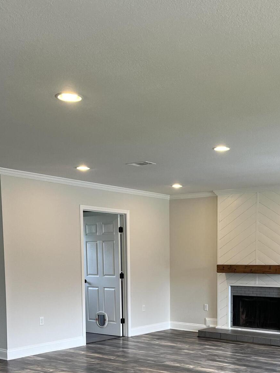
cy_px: 305
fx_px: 485
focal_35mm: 45
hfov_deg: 31.8
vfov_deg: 40.2
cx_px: 200
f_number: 1.6
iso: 100
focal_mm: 5.1
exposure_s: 1/120
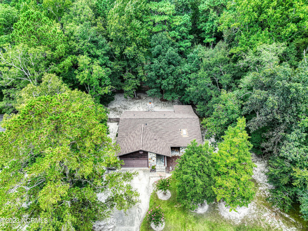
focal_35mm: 24
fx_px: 213
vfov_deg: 56.8
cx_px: 154
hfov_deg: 71.6
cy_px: 116
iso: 100
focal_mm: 12.3
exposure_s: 1/160
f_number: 2.8
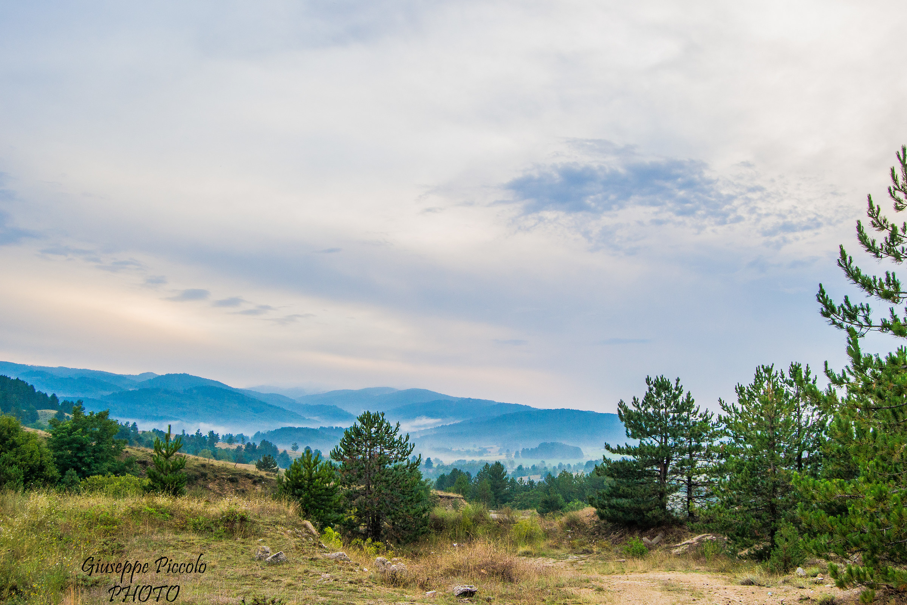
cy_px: 302
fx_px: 831
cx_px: 454
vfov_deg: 40.0
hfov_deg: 57.2
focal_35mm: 33
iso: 400
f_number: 9
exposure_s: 1/80
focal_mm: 22
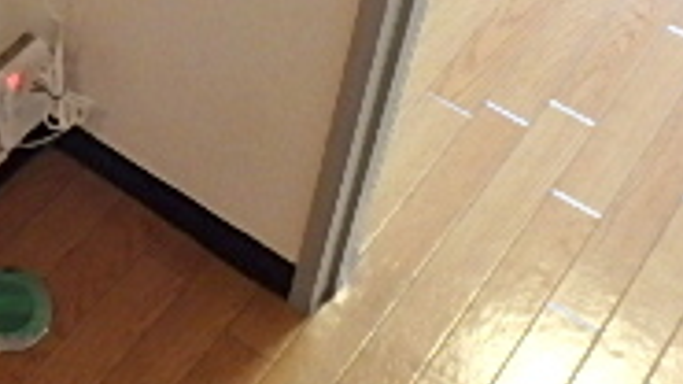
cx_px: -41
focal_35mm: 79
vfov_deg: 14.8
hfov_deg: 25.2
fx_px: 1431
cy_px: -63
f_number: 3.5
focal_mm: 3.7
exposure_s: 1/30
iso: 320
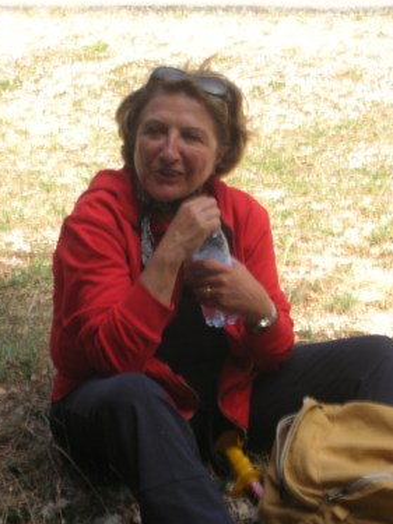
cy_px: 281
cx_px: 203
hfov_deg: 12.1
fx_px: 1848
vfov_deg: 16.2
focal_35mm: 122
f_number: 8.2
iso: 50
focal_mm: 17.1
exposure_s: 1/38.1
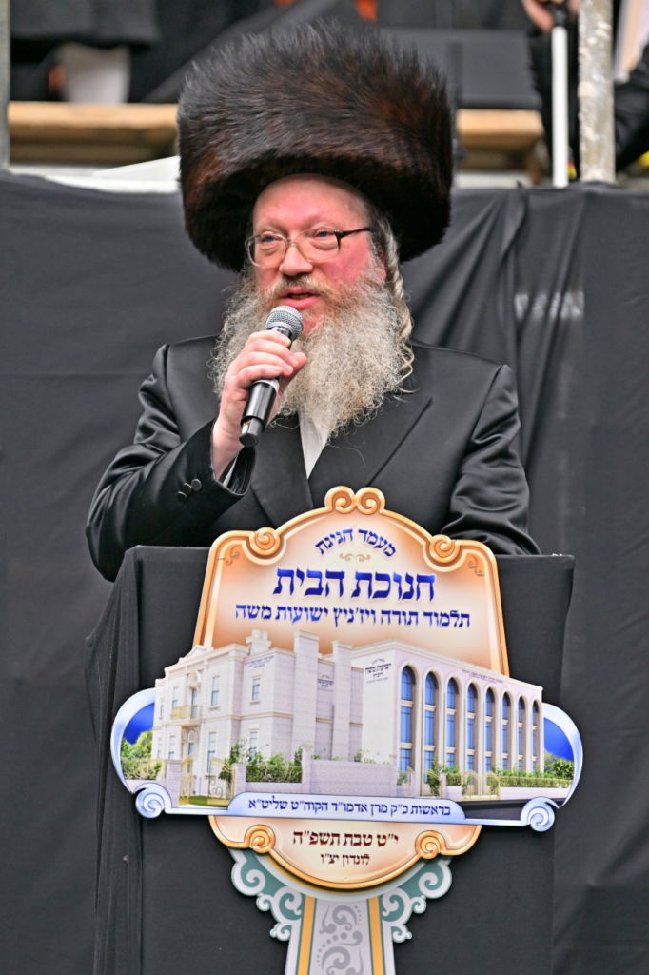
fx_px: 6900
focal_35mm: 255
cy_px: 488
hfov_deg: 5.4
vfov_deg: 8.1
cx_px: 324
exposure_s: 1/250
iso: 320
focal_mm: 170
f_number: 2.8
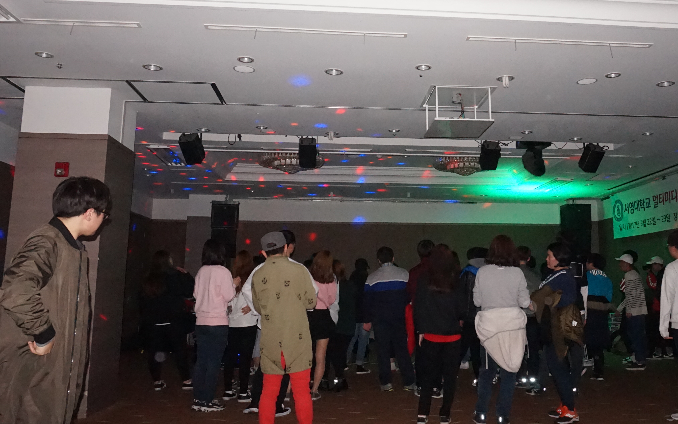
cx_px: 400
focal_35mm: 33
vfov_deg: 38.2
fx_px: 610
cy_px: 176
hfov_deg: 57.8
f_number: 5.6
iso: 4000
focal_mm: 16
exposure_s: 1/160
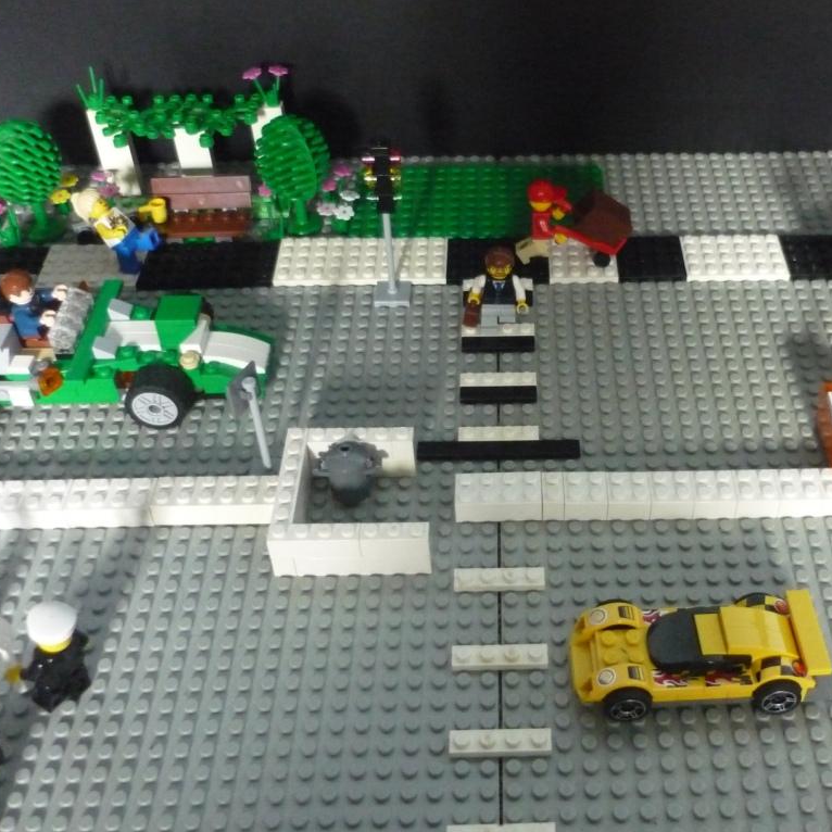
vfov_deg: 42.8
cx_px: 540
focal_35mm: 39
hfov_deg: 42.4
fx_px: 1061
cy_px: 416
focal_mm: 5.5
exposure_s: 1/40
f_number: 2.8
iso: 800
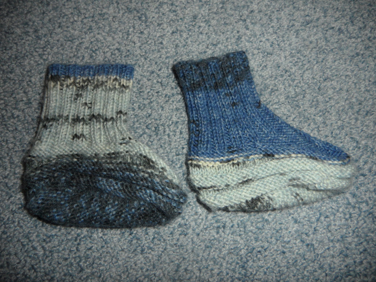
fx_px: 261
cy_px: 141
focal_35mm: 24
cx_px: 188
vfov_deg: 56.8
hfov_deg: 71.6
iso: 100
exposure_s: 1/10
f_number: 8.2
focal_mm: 4.1
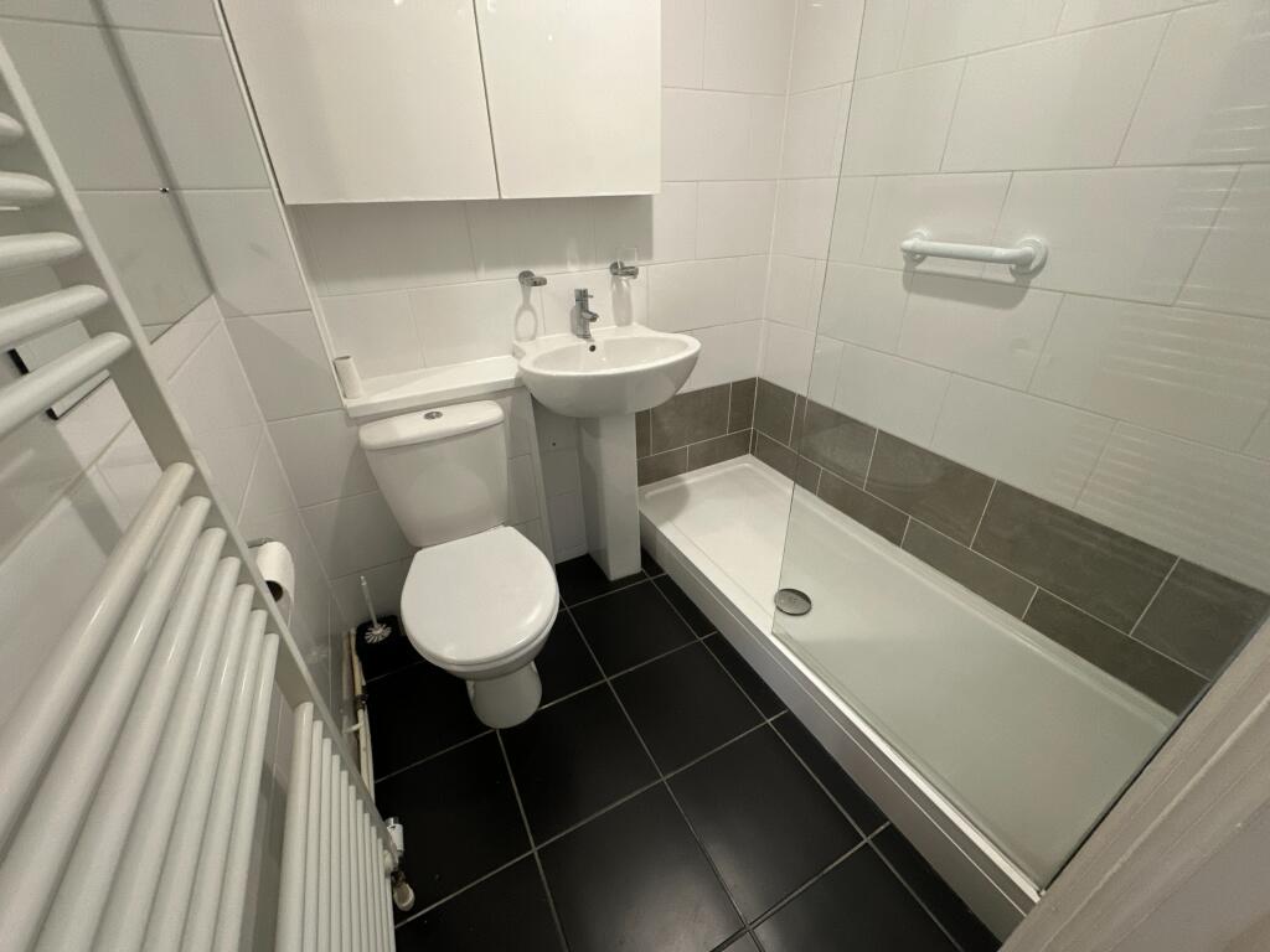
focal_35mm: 14
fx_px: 514
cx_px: 635
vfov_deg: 85.7
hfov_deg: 102.1
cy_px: 476
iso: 640
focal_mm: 2.22
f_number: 2.2
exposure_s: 1/100
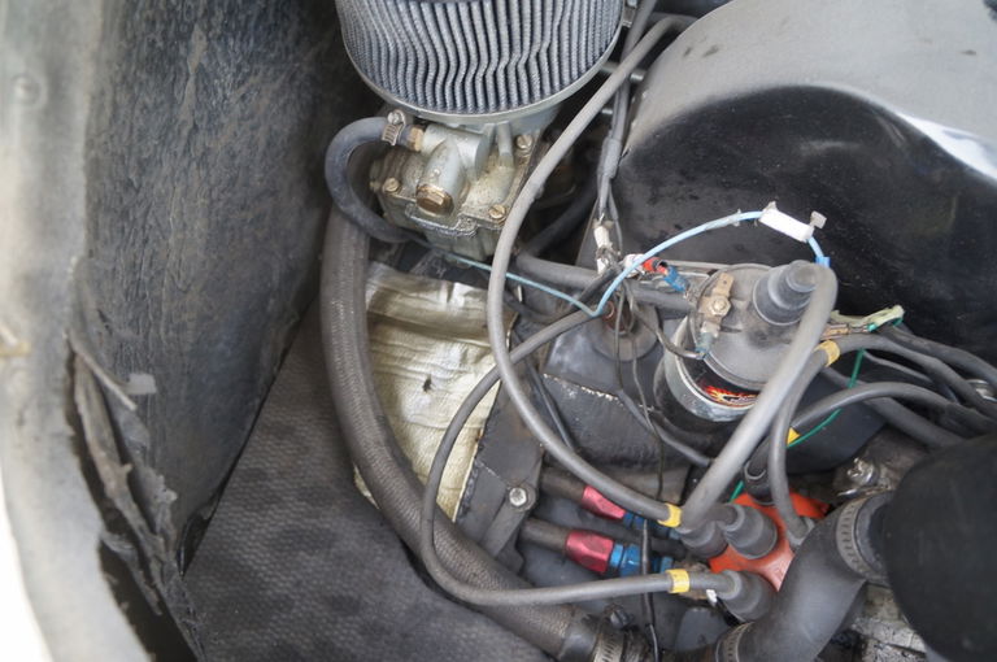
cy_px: 331
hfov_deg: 67.4
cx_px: 498
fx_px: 747
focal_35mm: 27
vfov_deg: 47.8
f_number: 4
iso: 400
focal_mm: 18
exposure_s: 1/60
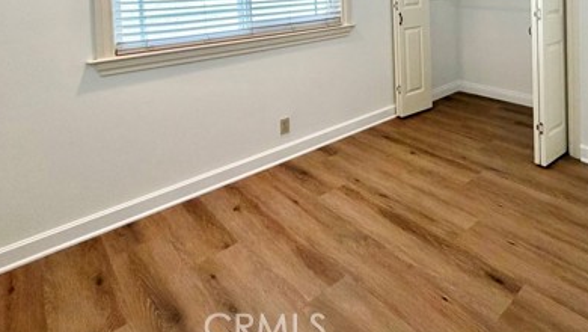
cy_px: -14
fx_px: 390
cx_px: 418
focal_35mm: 25
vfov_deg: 39.5
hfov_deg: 70.6
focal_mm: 2.22
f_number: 2.2
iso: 200
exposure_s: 1/120
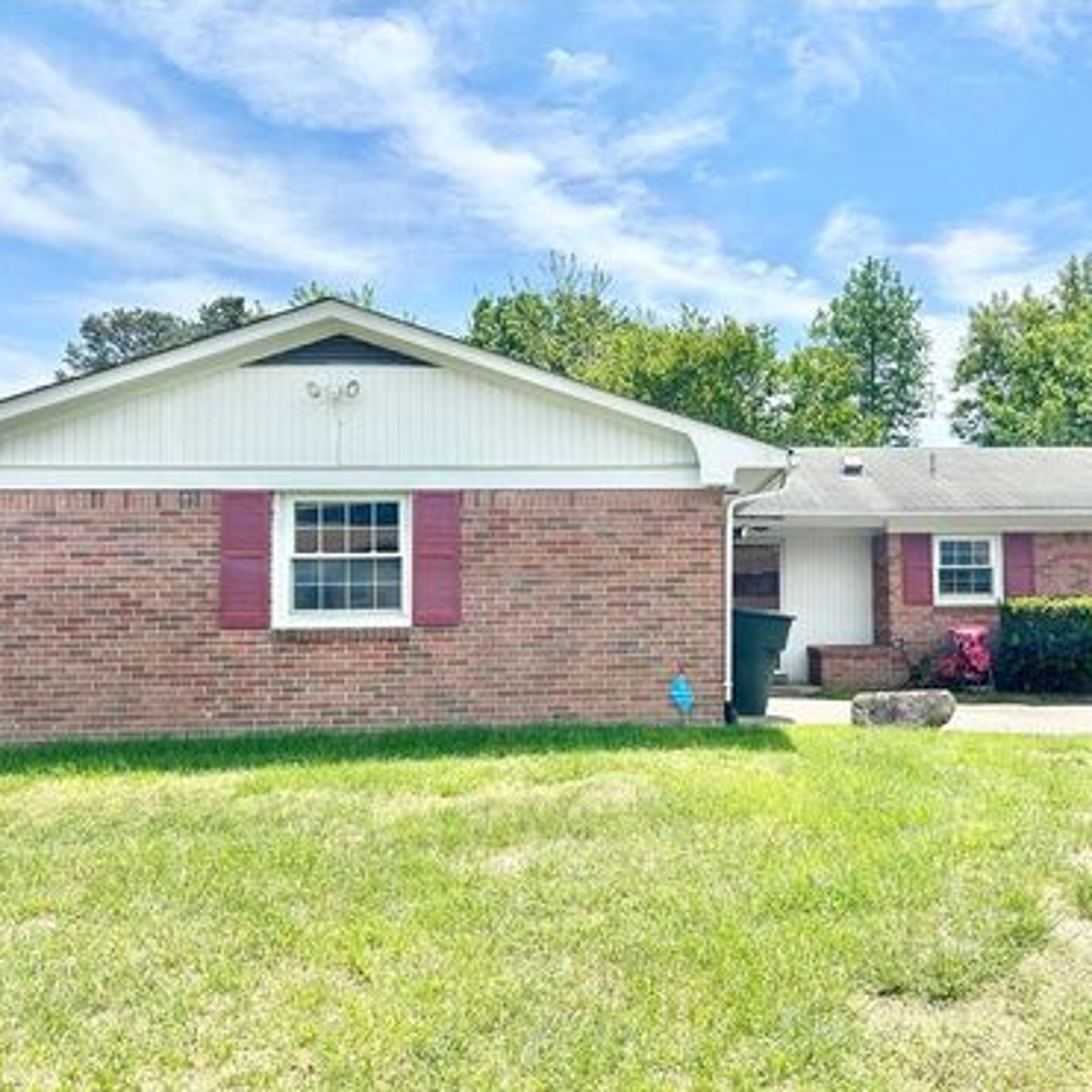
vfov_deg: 52.5
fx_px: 1106
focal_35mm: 31
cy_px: 546
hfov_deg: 52.0
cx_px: 674
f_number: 1.5
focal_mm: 5.7
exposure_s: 1/5882
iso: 50
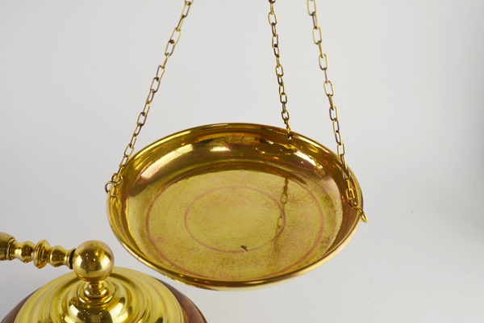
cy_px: 162
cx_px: 242
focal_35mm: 54
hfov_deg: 36.9
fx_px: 726
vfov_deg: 25.1
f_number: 6.3
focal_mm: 36
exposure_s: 1/160
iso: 200
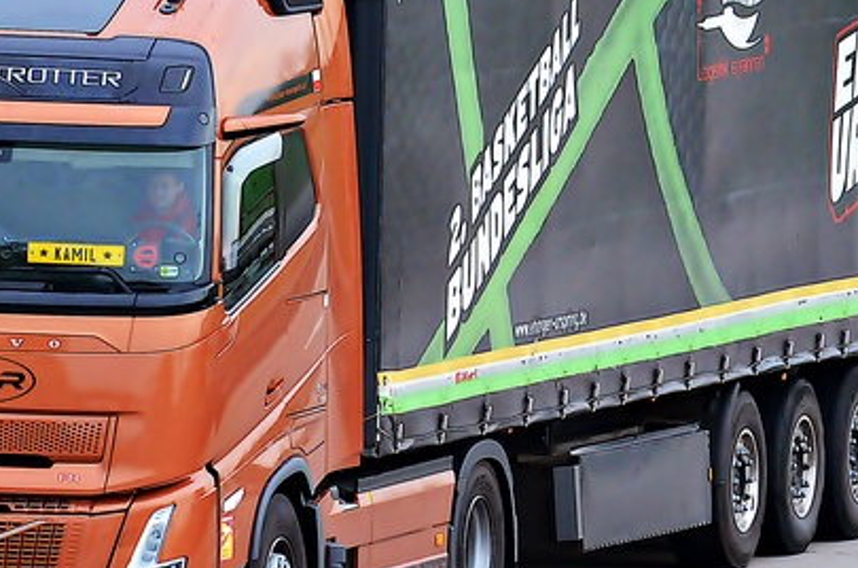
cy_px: 252
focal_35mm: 578
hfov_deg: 3.6
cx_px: 189
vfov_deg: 2.4
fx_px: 13743
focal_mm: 195
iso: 2000
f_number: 7.1
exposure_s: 1/1000
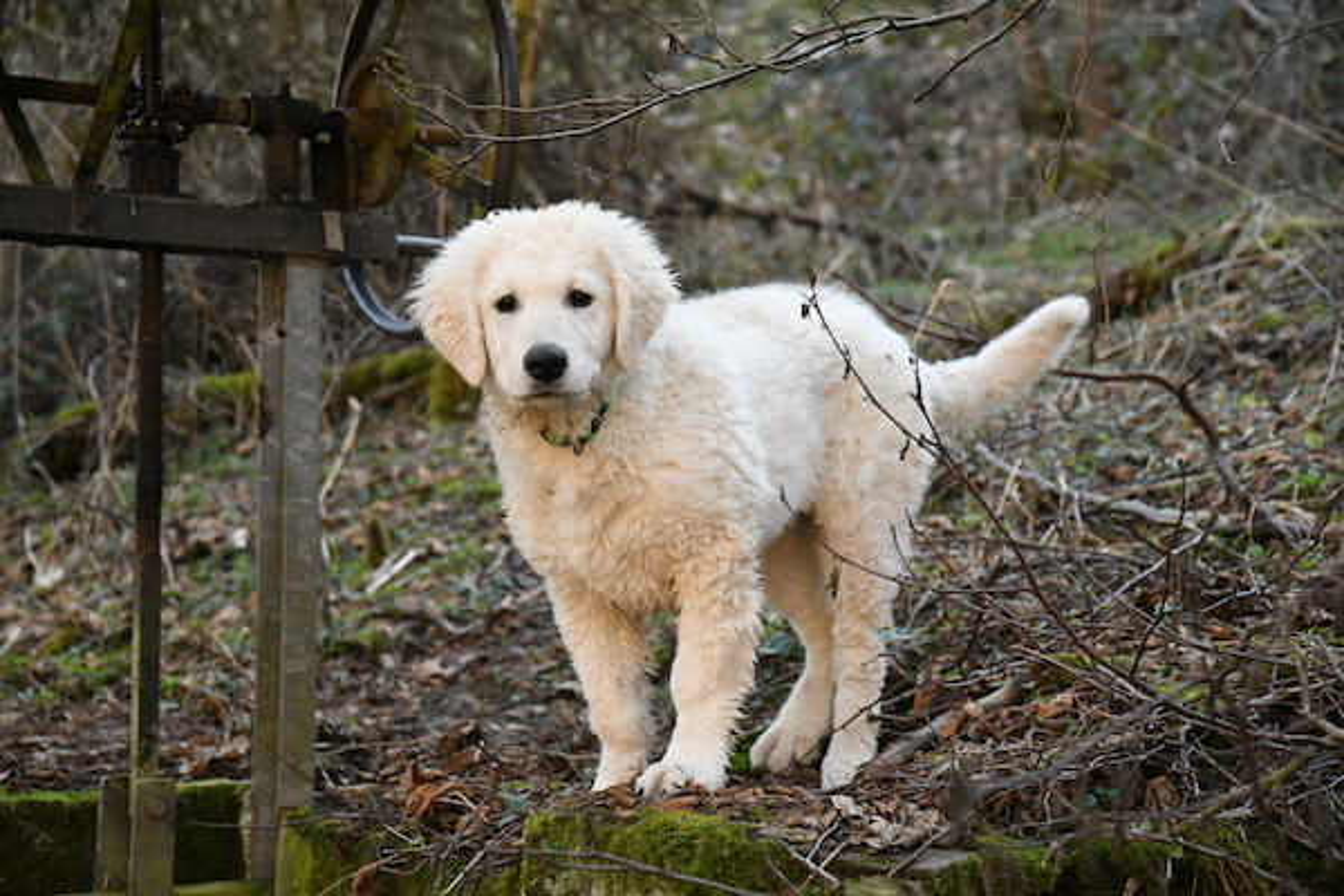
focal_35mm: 75
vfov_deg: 18.2
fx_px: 2800
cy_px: 448
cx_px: 672
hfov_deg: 27.0
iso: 3600
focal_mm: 50
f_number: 3.5
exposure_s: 1/1250
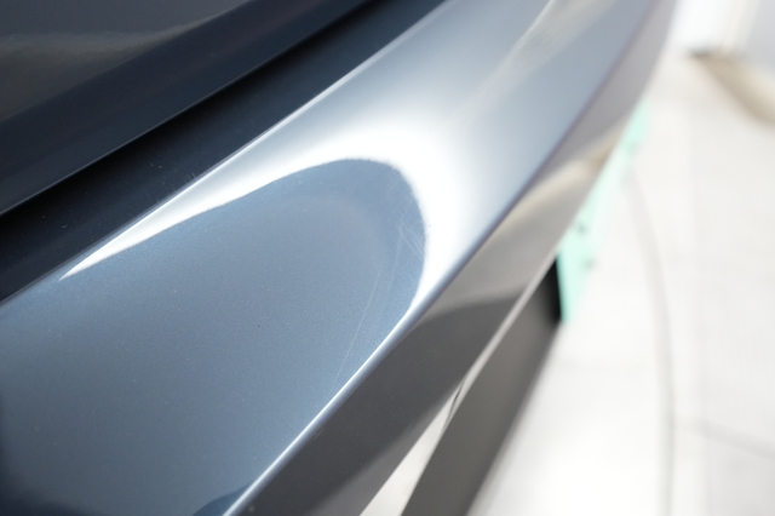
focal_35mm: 28
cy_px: 258
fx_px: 602
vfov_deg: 46.4
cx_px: 388
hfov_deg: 65.5
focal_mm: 28
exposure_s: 1/100
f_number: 4.5
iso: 4000
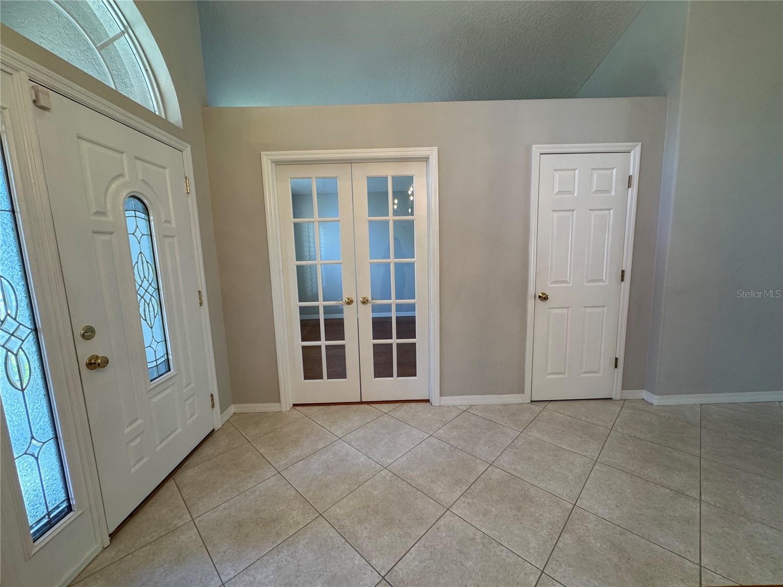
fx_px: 317
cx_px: 392
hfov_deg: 102.1
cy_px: 294
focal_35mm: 14
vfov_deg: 85.7
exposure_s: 1/120
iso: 160
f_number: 2.2
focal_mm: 2.22
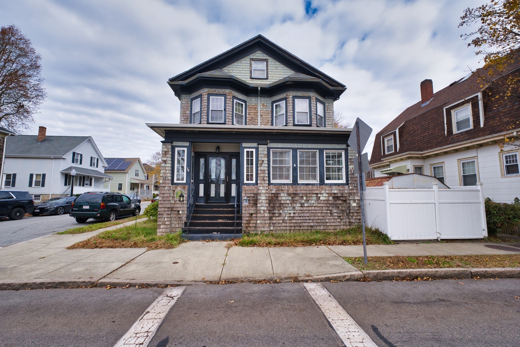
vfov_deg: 81.2
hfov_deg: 104.2
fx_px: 202
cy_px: 174
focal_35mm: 14
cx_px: 260
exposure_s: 1/200
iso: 100
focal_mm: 14
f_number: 3.5
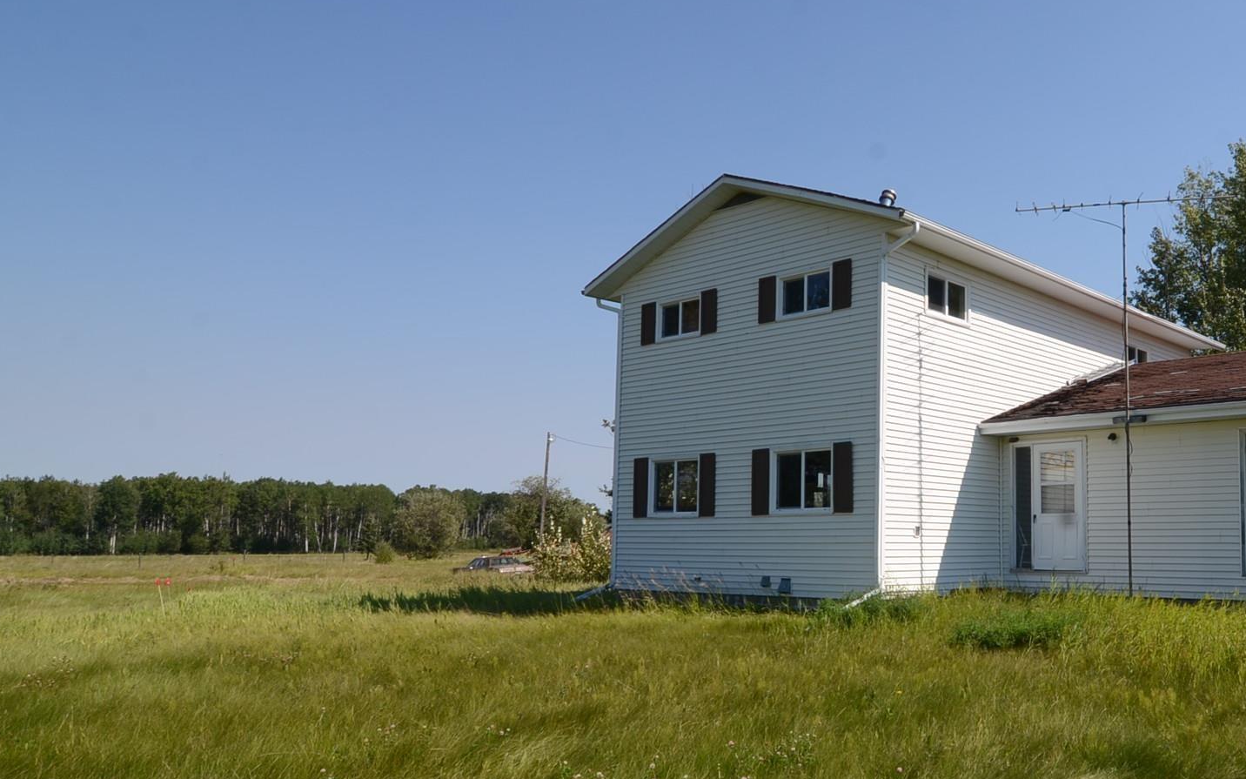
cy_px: 448
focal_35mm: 29
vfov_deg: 43.2
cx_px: 961
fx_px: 981
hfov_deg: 60.6
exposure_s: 1/100
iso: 100
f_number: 11
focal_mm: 11
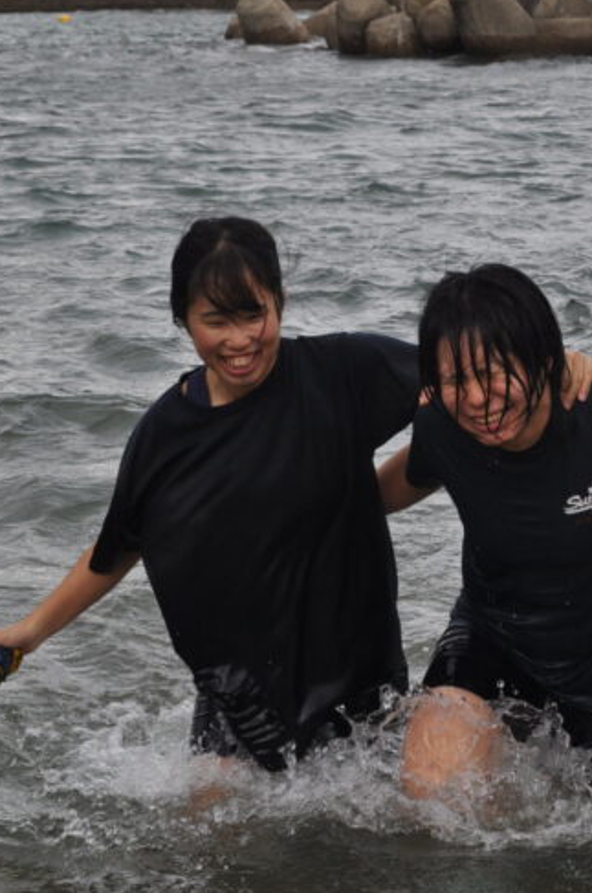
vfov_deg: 19.9
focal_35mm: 103
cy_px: 414
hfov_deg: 13.2
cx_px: 510
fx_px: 2550
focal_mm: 38
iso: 640
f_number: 13
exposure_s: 1/640
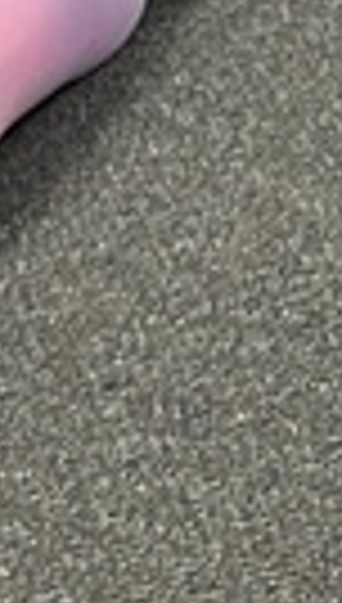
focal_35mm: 216
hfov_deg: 5.5
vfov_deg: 10.0
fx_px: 3461
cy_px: 320
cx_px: 729
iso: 500
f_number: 1.5
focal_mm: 5.7
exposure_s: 1/50
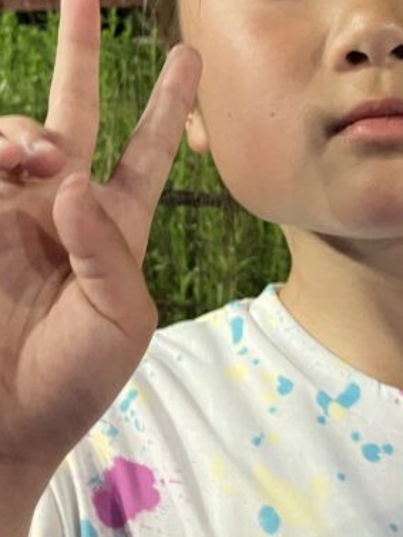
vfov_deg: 25.4
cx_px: 329
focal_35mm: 76
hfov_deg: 19.2
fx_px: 1179
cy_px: 142
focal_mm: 3.99
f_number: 1.8
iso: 400
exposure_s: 1/33
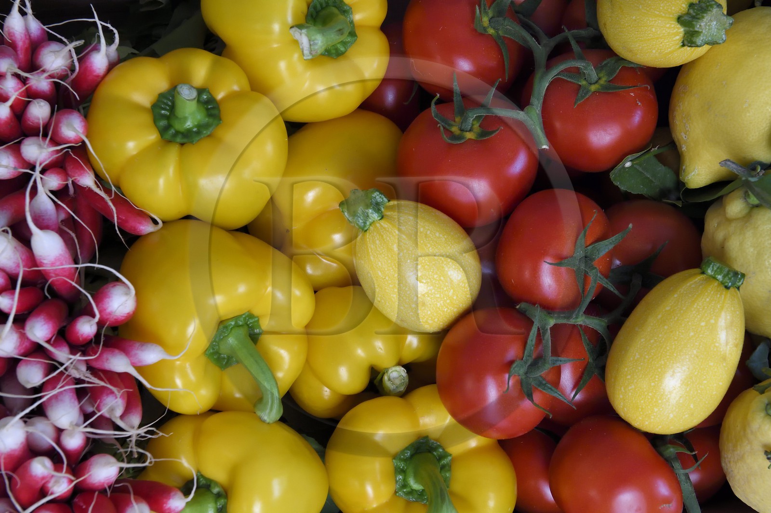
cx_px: 386
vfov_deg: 23.4
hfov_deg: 34.5
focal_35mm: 58
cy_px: 256
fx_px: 1242
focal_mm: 58
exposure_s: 1/60
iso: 3200
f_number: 11
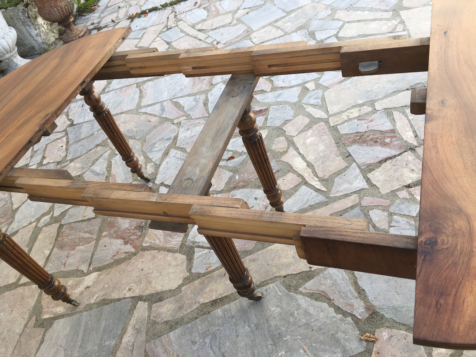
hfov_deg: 61.7
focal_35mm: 29
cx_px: 238
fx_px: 399
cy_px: 178
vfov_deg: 48.2
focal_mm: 4.15
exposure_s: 1/345
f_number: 2.2
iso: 25
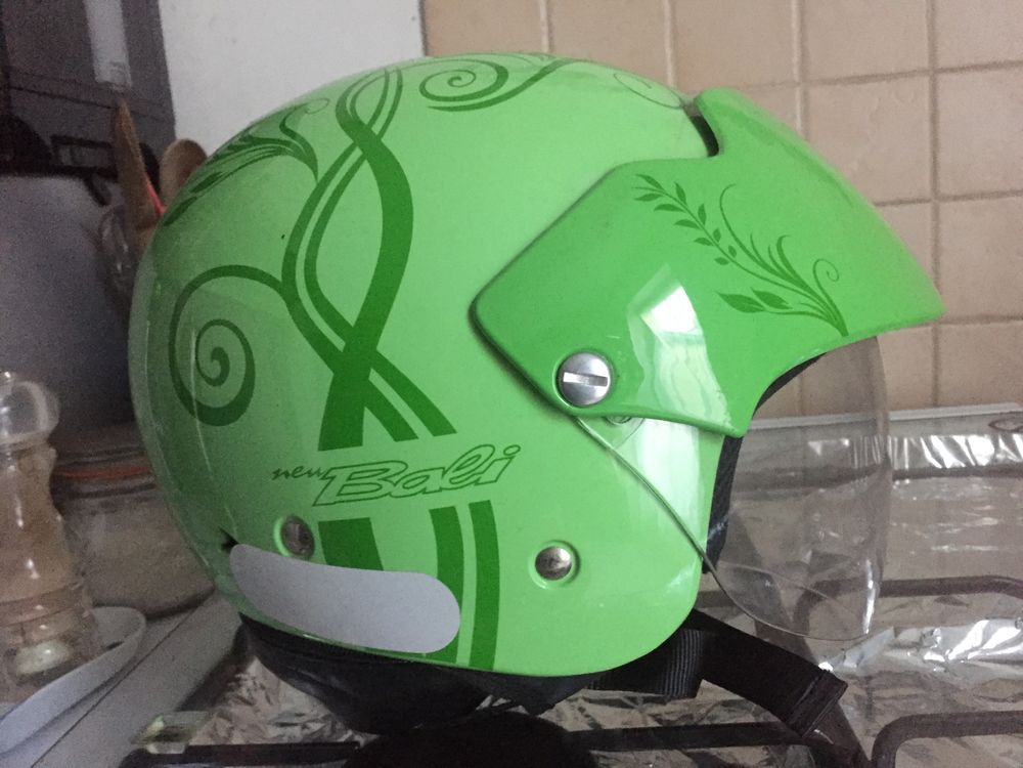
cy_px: 384
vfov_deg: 48.2
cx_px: 512
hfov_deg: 61.7
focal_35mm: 29
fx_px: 857
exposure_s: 1/17
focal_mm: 4.15
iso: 500
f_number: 2.2
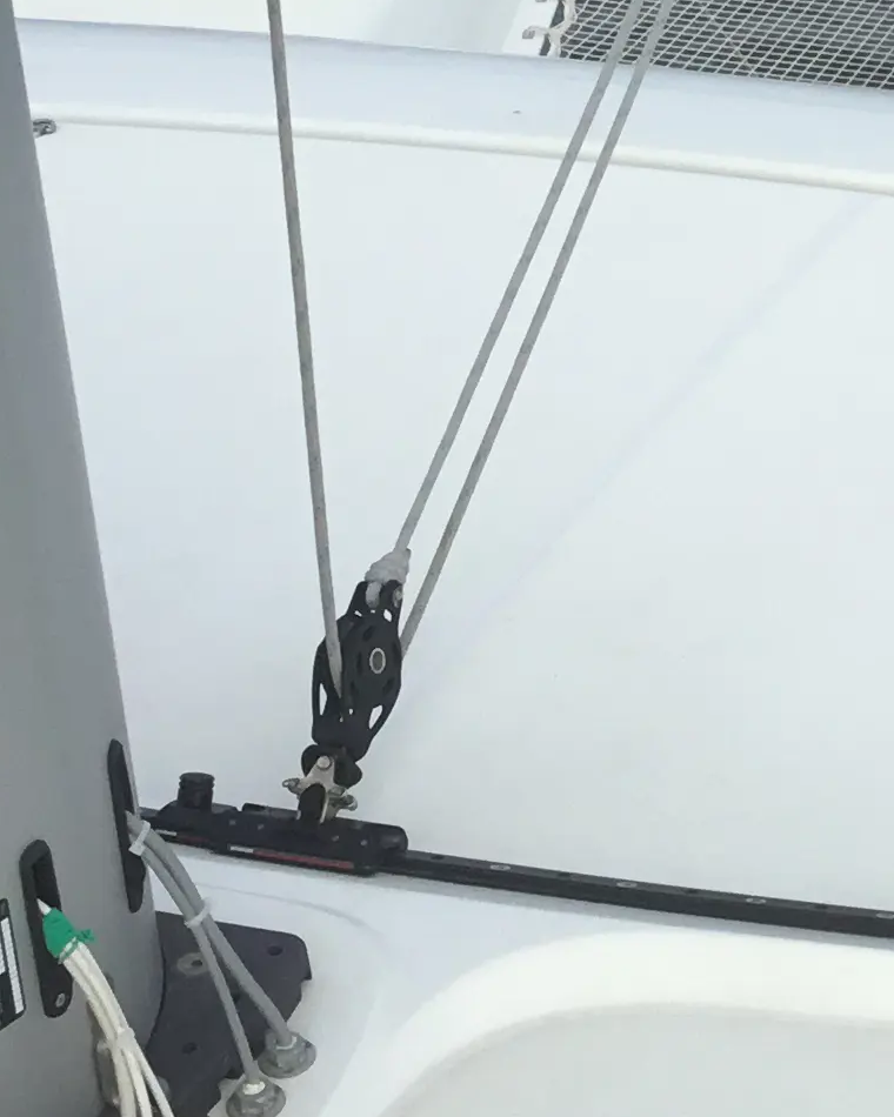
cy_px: 233
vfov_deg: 18.3
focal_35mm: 104
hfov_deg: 14.2
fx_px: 3440
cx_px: 1157
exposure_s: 1/1072
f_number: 2.4
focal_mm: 3.3
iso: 25
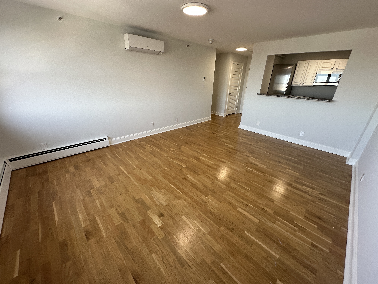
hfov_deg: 102.1
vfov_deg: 85.7
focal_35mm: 14
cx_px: 189
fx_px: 153
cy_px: 142
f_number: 2.2
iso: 125
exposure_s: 1/120
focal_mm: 2.22
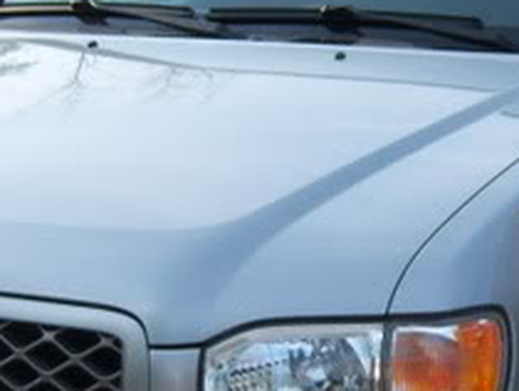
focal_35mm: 137
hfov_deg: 14.3
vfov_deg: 10.8
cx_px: 432
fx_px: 2056
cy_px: 252
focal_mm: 7.5
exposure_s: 1/320
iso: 80
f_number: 2.8
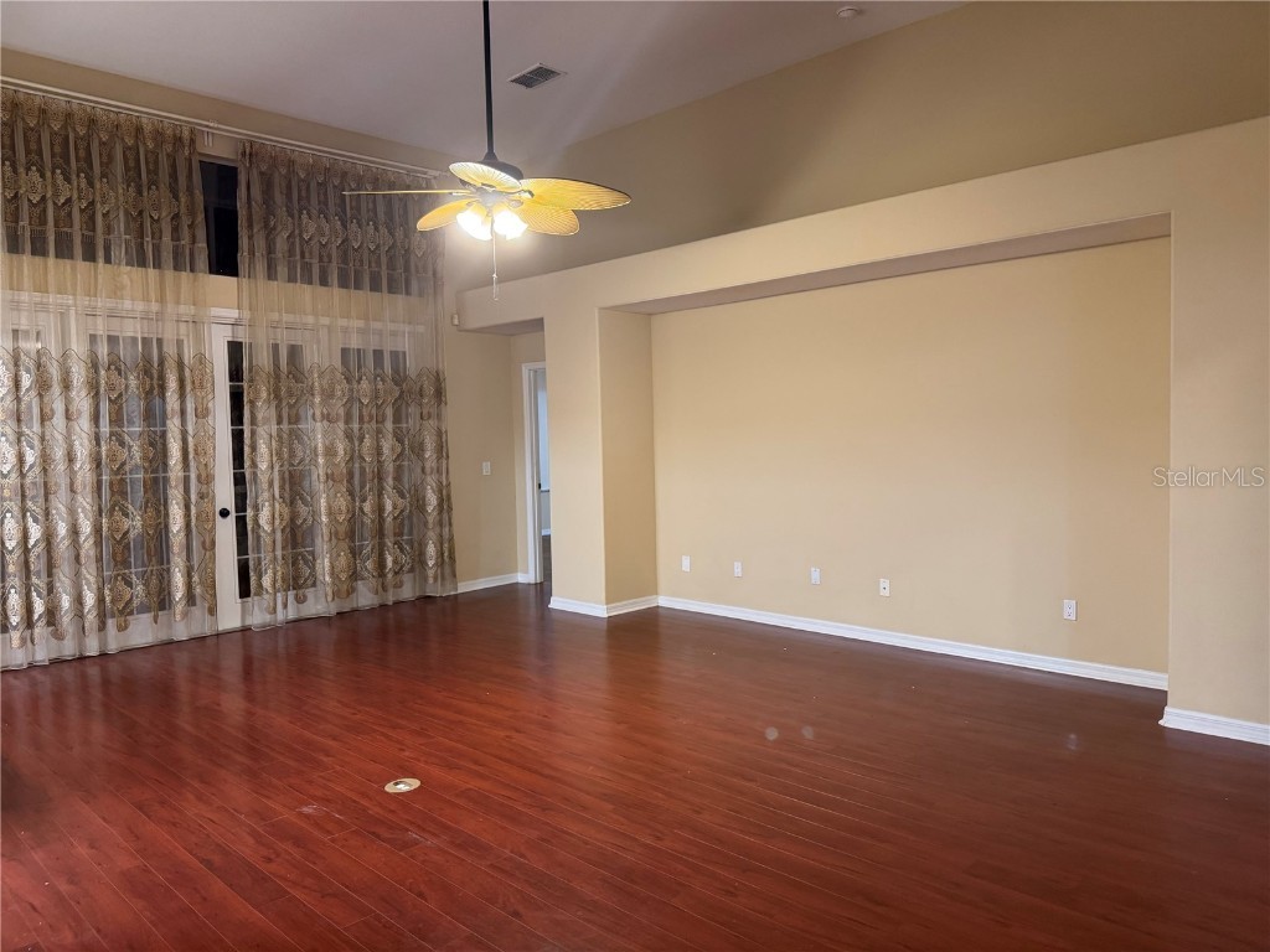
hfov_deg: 71.6
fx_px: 881
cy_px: 476
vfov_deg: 56.8
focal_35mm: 24
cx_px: 635
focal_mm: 6.76
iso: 400
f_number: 1.78
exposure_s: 1/60
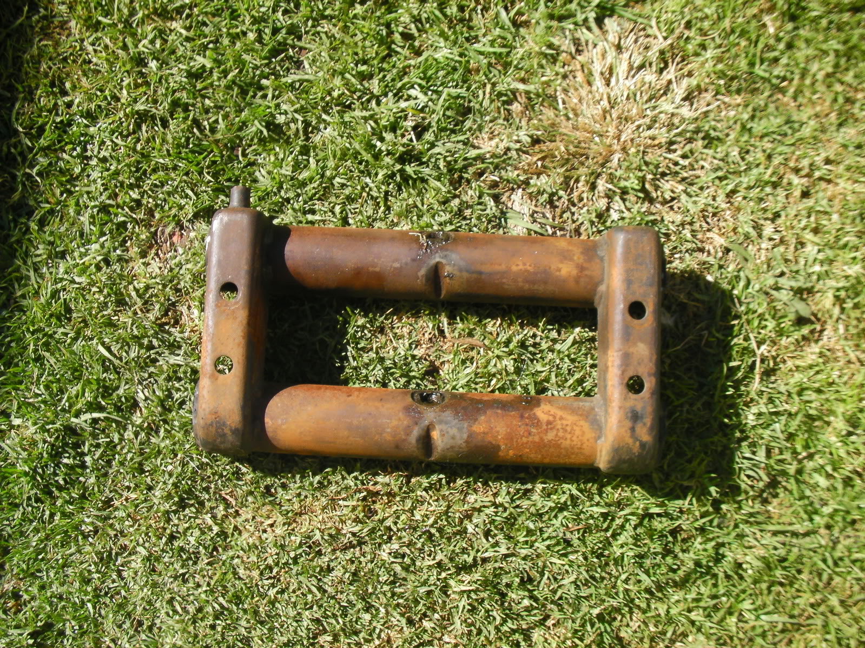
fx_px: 949
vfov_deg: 37.7
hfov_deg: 49.0
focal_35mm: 38
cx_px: 432
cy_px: 324
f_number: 3.5
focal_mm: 6.3
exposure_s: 1/218
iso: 50
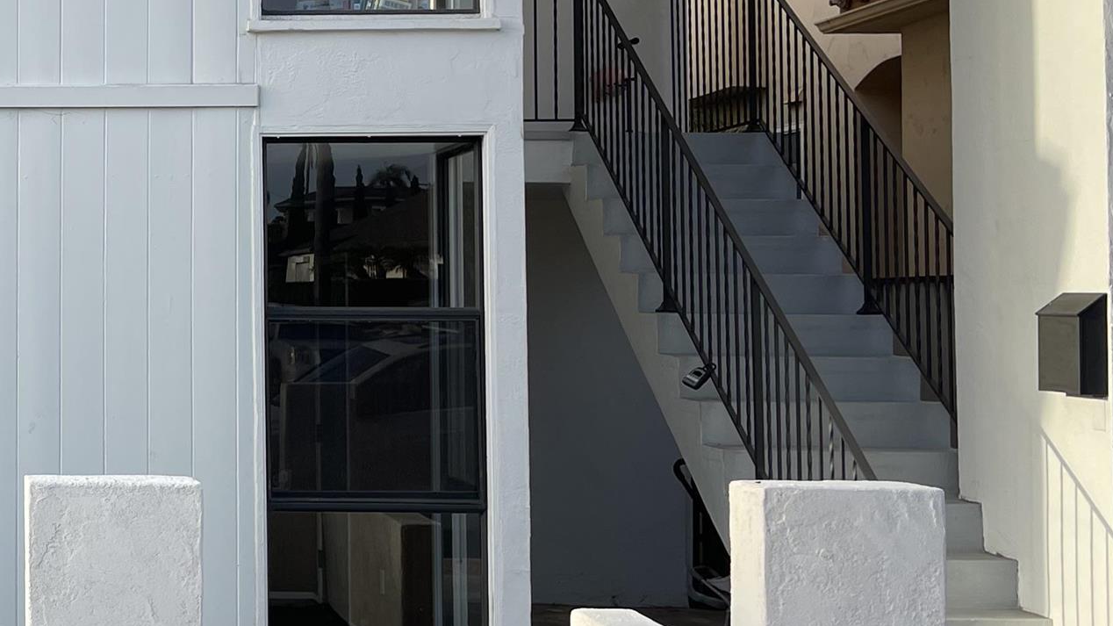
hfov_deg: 29.2
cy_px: 237
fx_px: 1948
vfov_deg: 18.2
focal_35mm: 66
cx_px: -70
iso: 32
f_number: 1.6
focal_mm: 5.1
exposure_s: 1/1513
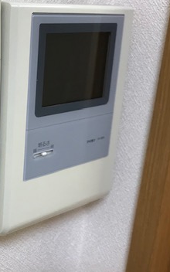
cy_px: 141
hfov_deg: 23.3
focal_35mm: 54
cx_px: 17
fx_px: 400
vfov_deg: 37.5
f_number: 1.8
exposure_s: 1/33
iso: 32
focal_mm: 3.99
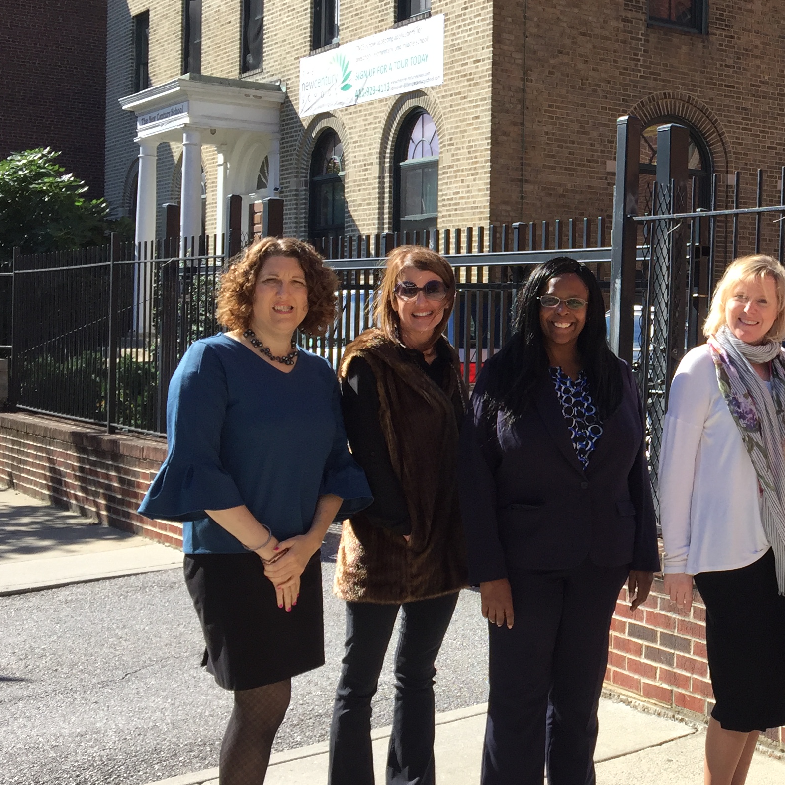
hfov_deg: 29.9
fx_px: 1360
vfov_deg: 32.1
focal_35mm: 53
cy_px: 312
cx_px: 792
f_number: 2.2
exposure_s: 1/879
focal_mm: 4.15
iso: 32
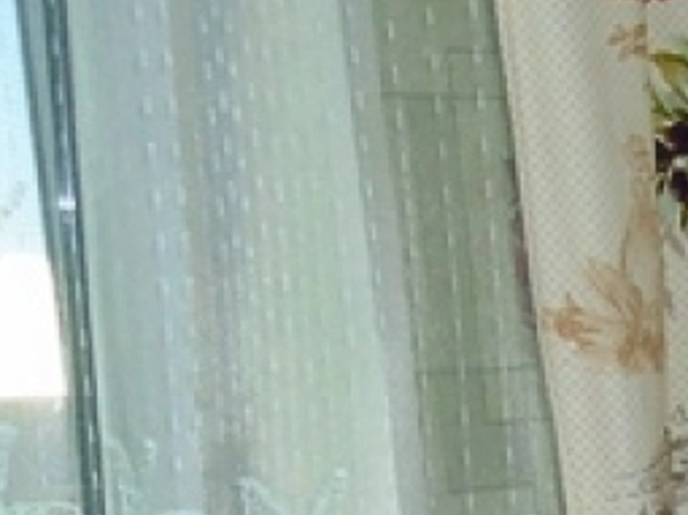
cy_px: 705
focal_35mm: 128
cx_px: 977
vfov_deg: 11.2
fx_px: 2543
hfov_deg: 14.5
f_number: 3.2
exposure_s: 1/640
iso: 100
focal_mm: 4.6
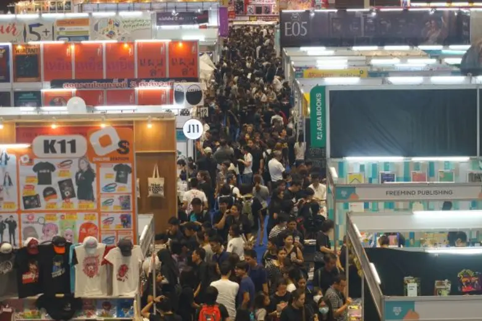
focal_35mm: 105
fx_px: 1405
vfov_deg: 13.0
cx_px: 241
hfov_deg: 19.5
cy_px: 160
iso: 400
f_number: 2.8
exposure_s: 1/80
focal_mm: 70
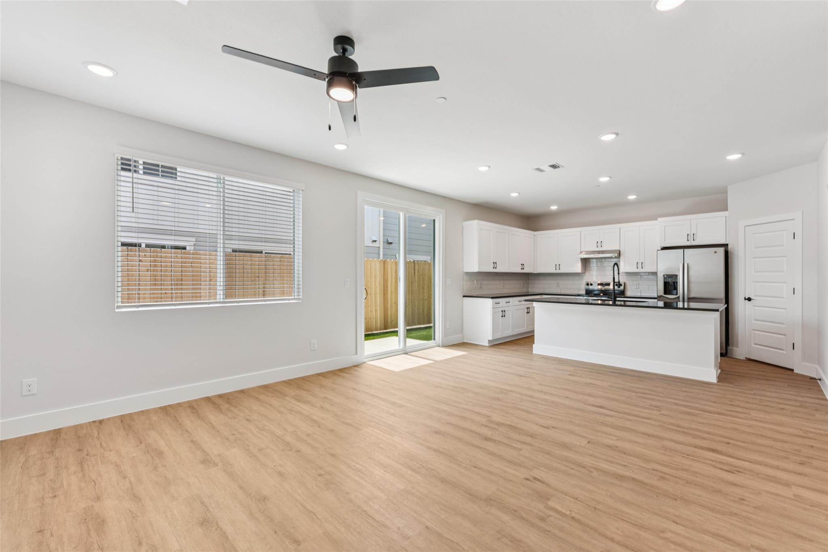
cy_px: 276
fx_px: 322
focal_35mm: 14
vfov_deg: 81.2
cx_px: 414
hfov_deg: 104.3
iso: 100
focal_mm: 14
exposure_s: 1/30
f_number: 8
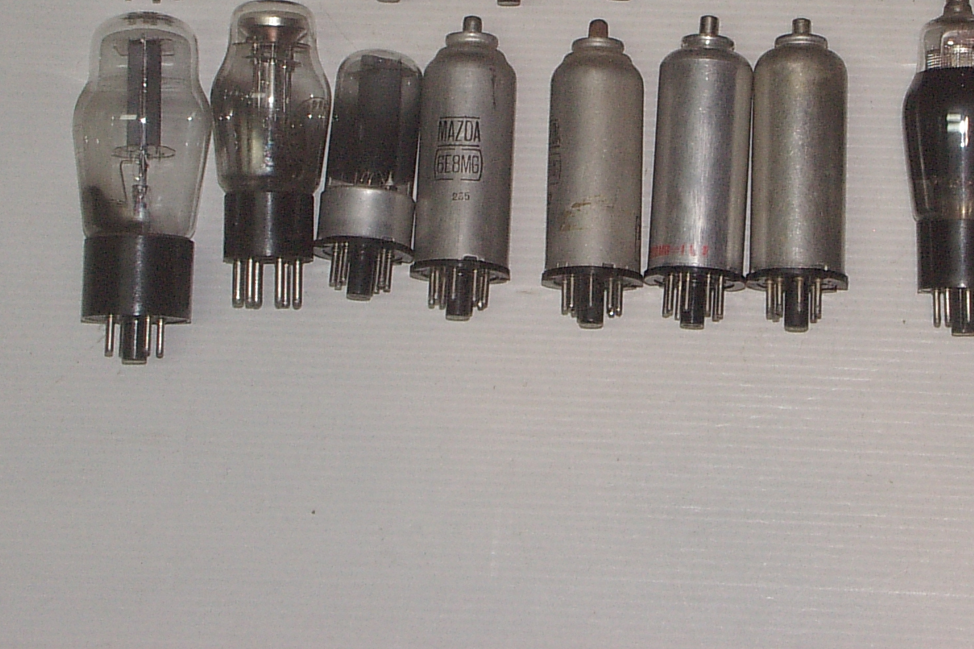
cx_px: 614
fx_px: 3246
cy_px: 84
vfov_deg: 11.4
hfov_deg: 17.0
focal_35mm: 120
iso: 200
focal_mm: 11.5
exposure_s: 1/35
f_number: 3.3
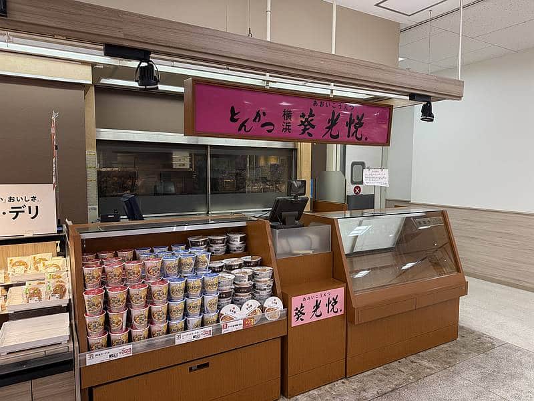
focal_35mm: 24
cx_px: 267
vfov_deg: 56.8
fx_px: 370
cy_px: 200
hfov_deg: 71.6
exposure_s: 1/100
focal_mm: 6.76
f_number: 1.78
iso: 100
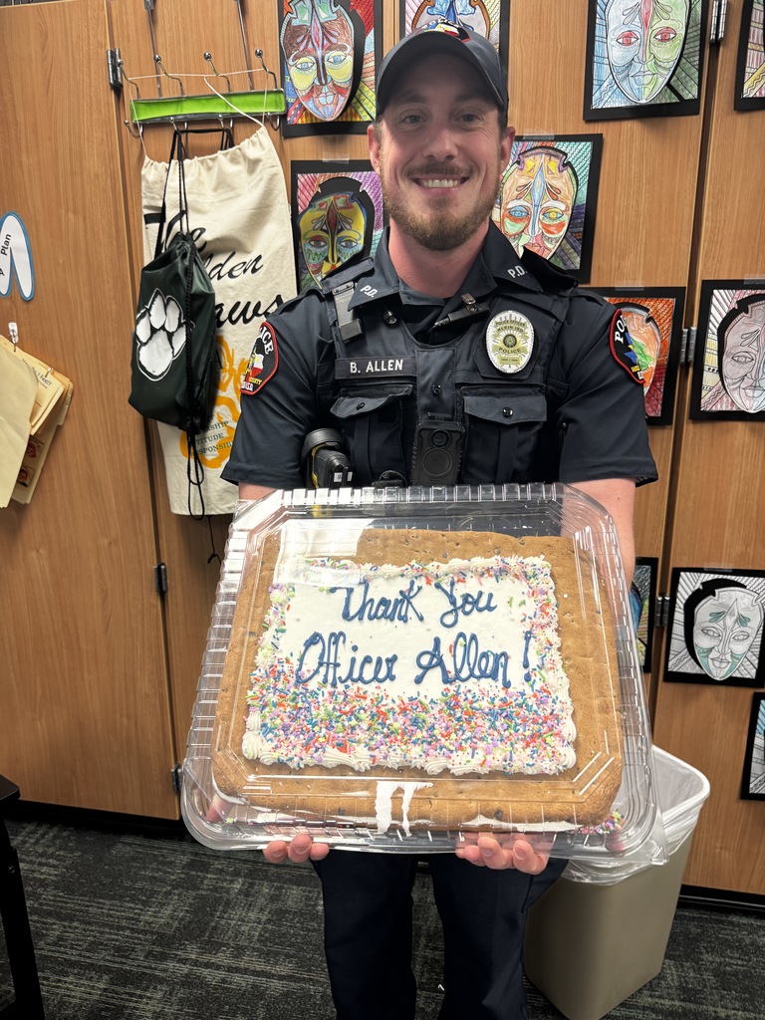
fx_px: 707
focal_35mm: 24
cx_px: 382
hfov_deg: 56.8
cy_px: 510
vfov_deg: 71.6
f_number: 1.78
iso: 200
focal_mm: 6.76
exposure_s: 1/63
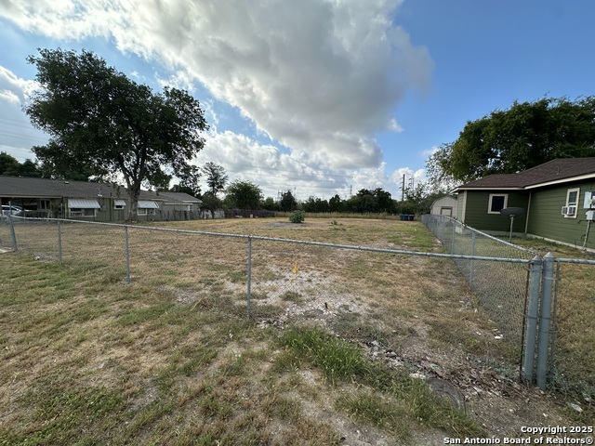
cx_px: 298
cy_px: 223
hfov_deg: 102.1
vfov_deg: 85.7
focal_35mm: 14
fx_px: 241
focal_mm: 2.22
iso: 50
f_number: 2.2
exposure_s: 1/2132
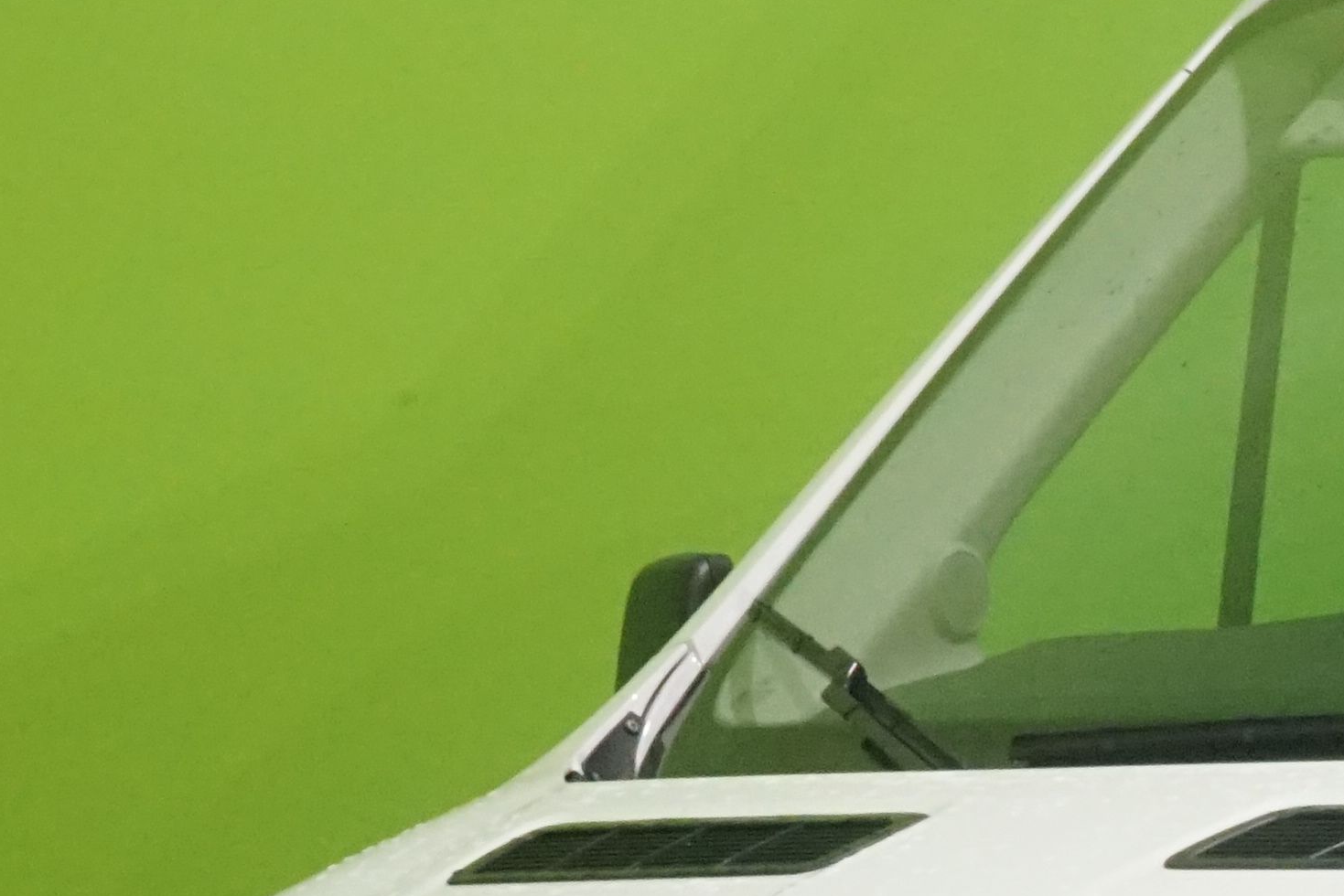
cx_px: 2375
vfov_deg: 7.0
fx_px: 7318
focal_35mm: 196
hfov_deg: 10.0
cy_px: 1135
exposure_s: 1/25
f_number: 25
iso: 6400
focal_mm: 48
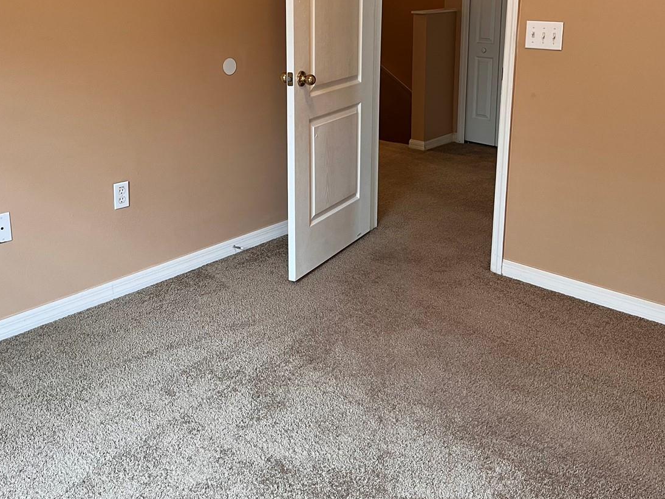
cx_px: 316
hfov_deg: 49.0
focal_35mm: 38
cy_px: 148
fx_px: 730
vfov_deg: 37.1
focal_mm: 5.7
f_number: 1.5
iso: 160
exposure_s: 1/60
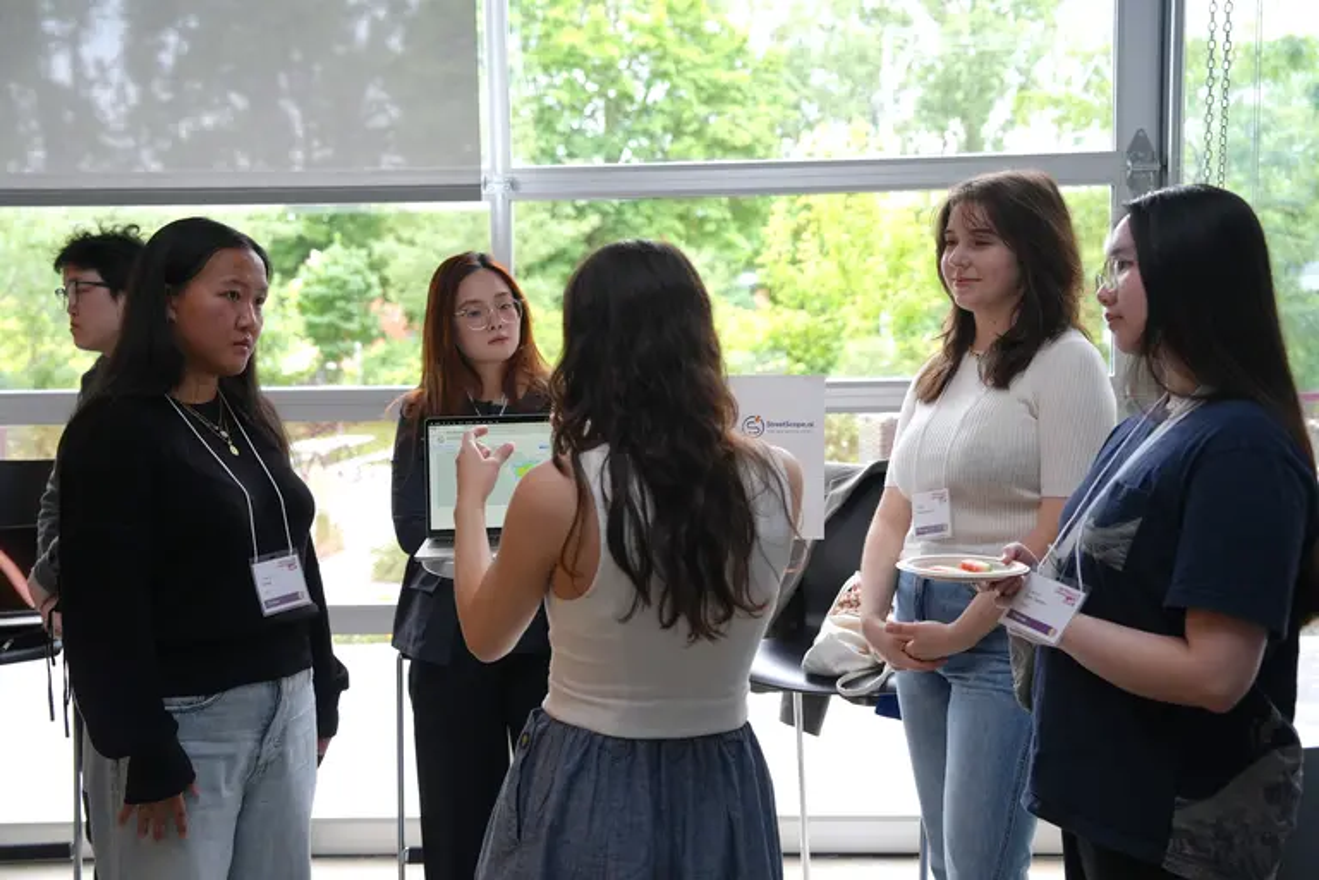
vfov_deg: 29.2
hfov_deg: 42.7
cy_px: 440
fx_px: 1685
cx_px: 660
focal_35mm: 46
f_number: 4
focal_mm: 46
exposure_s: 1/160
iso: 320
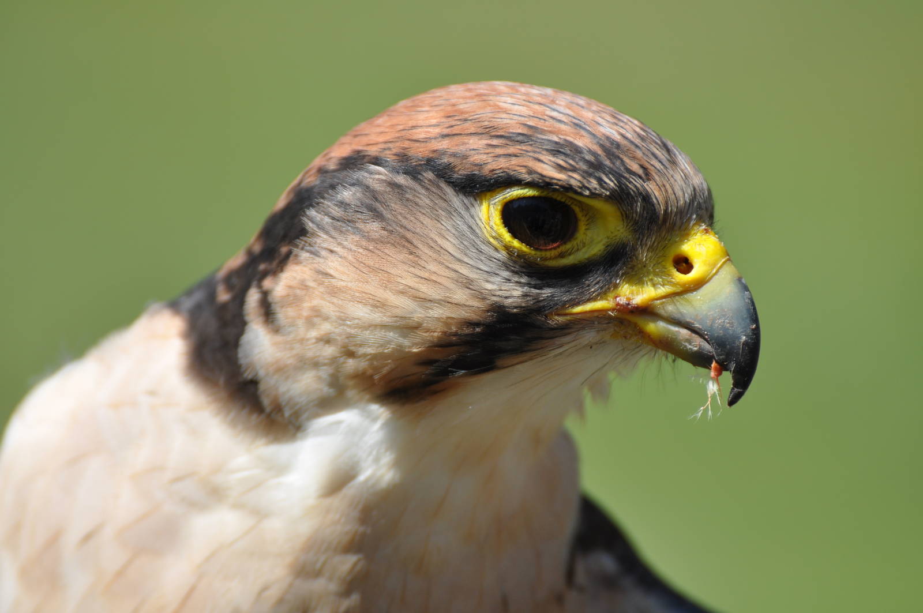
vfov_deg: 4.6
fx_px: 7683
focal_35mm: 300
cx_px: 462
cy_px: 306
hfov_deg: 6.9
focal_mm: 200
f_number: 6.3
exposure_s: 1/640
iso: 200
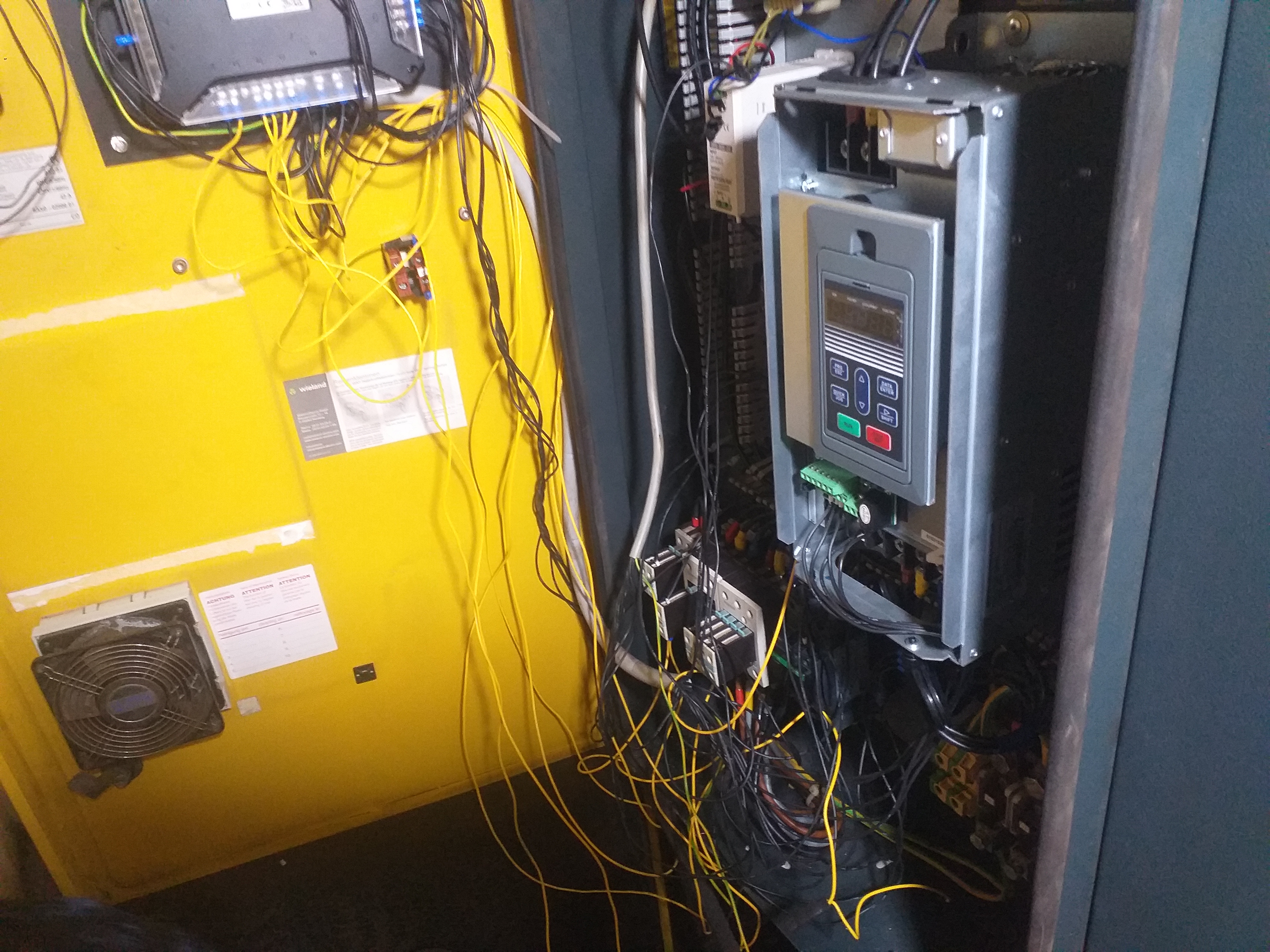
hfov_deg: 67.3
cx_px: 635
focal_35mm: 26
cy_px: 476
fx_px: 954
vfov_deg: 53.1
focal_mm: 3.6
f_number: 1.9
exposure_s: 1/25
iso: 320
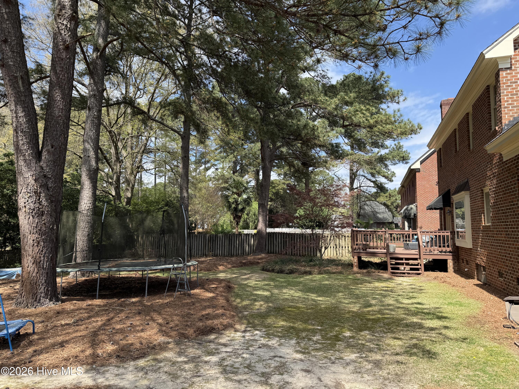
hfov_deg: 71.6
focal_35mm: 24
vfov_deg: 56.8
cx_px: 260
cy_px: 194
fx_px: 360
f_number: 1.78
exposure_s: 1/1653
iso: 80
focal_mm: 6.76
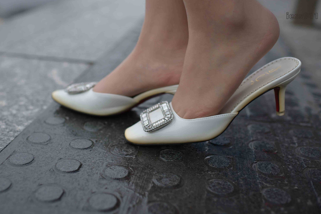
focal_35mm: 44
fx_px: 392
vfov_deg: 30.5
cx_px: 128
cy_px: 88
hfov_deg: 44.3
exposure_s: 1/200
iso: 360
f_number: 2.2
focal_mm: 35
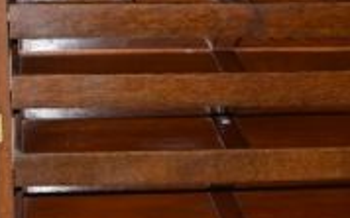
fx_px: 1258
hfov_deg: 15.8
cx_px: 226
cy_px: 129
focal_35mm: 132
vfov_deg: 9.9
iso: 800
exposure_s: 1/125
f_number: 5.6
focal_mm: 24
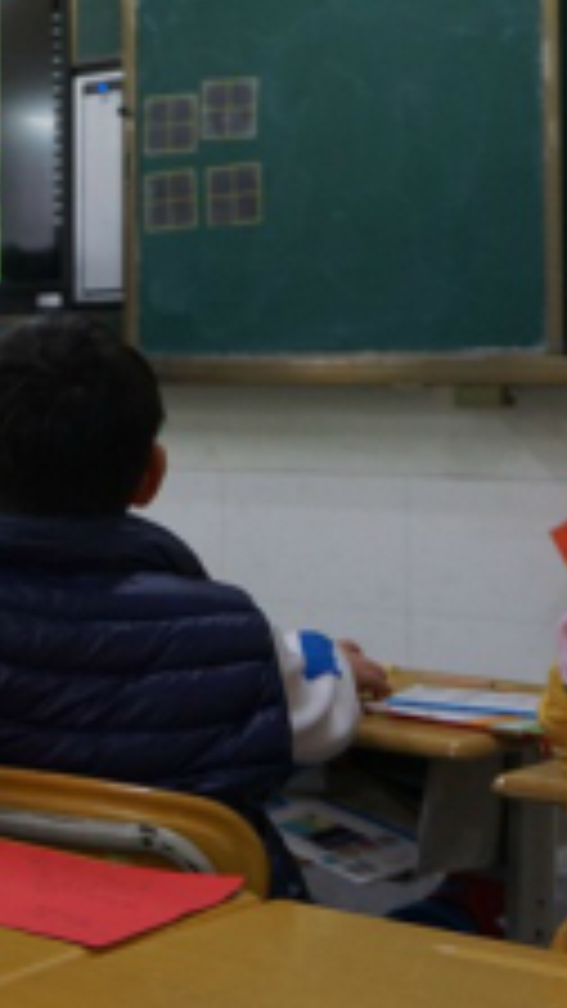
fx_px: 1871
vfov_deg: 29.9
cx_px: -351
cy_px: 317
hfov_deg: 15.5
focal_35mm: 70
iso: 800
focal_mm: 20
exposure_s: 1/160
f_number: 4
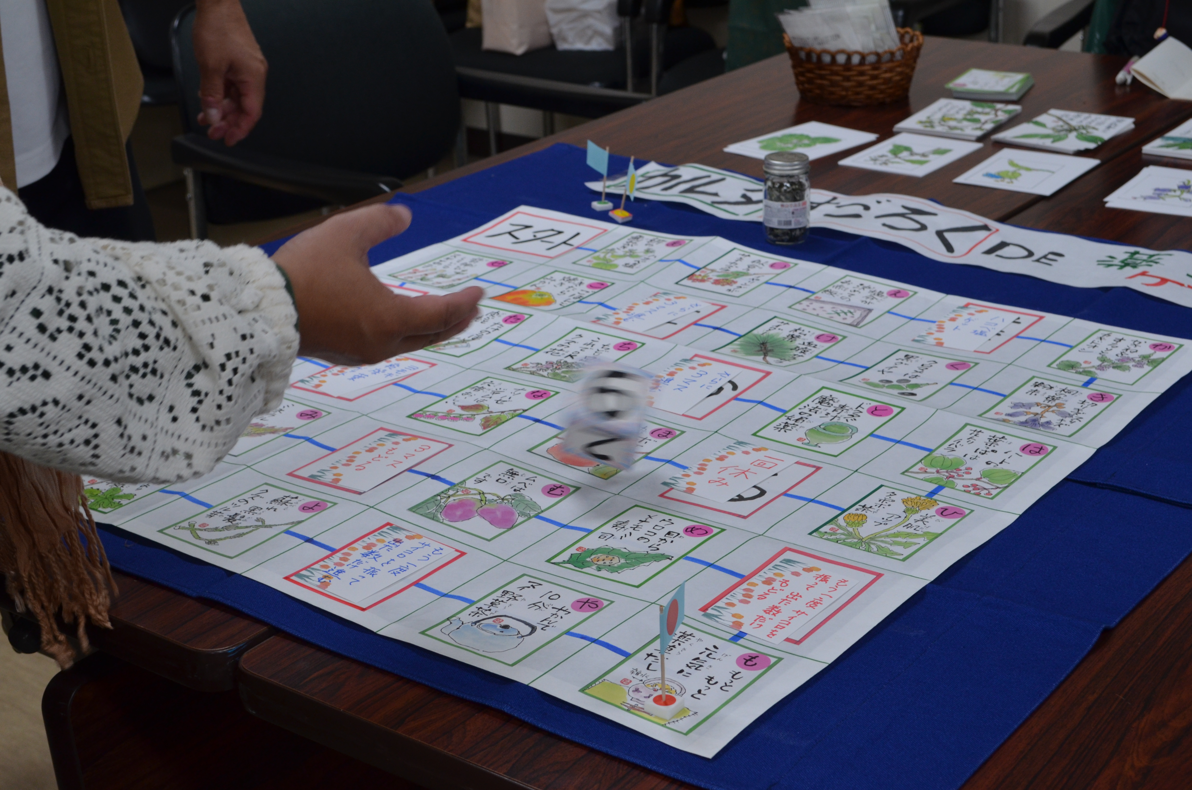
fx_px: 1883
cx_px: 596
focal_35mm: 57
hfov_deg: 35.1
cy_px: 395
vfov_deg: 23.7
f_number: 8
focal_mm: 38
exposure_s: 1/50
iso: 500
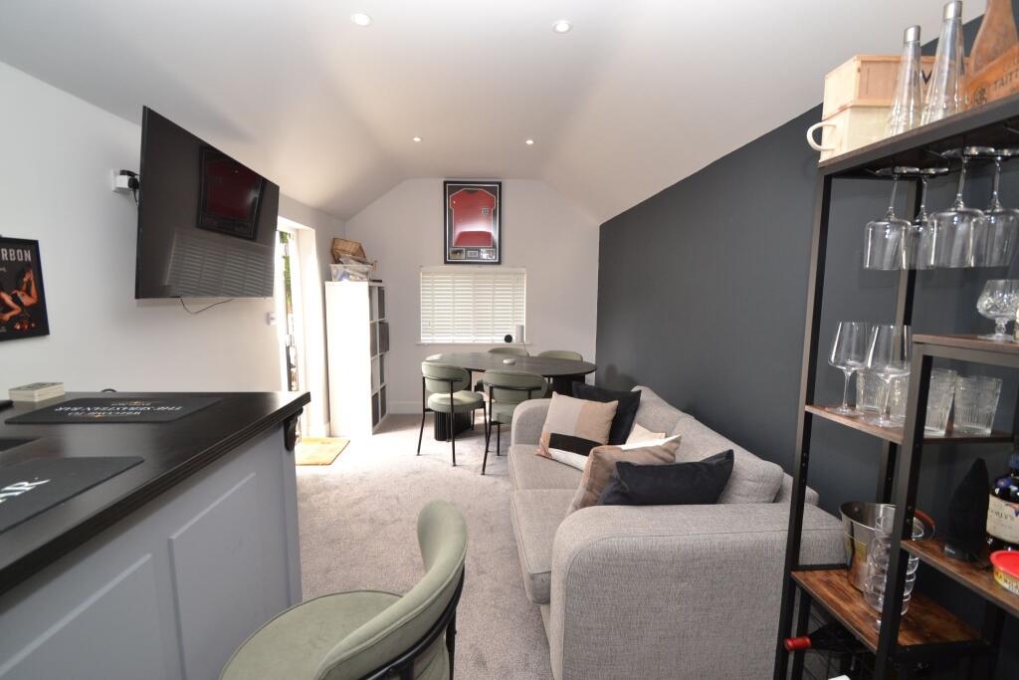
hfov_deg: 100.4
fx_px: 425
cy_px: 340
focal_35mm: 15
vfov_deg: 77.3
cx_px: 510
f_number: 4.5
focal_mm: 10
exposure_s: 1/100
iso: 400
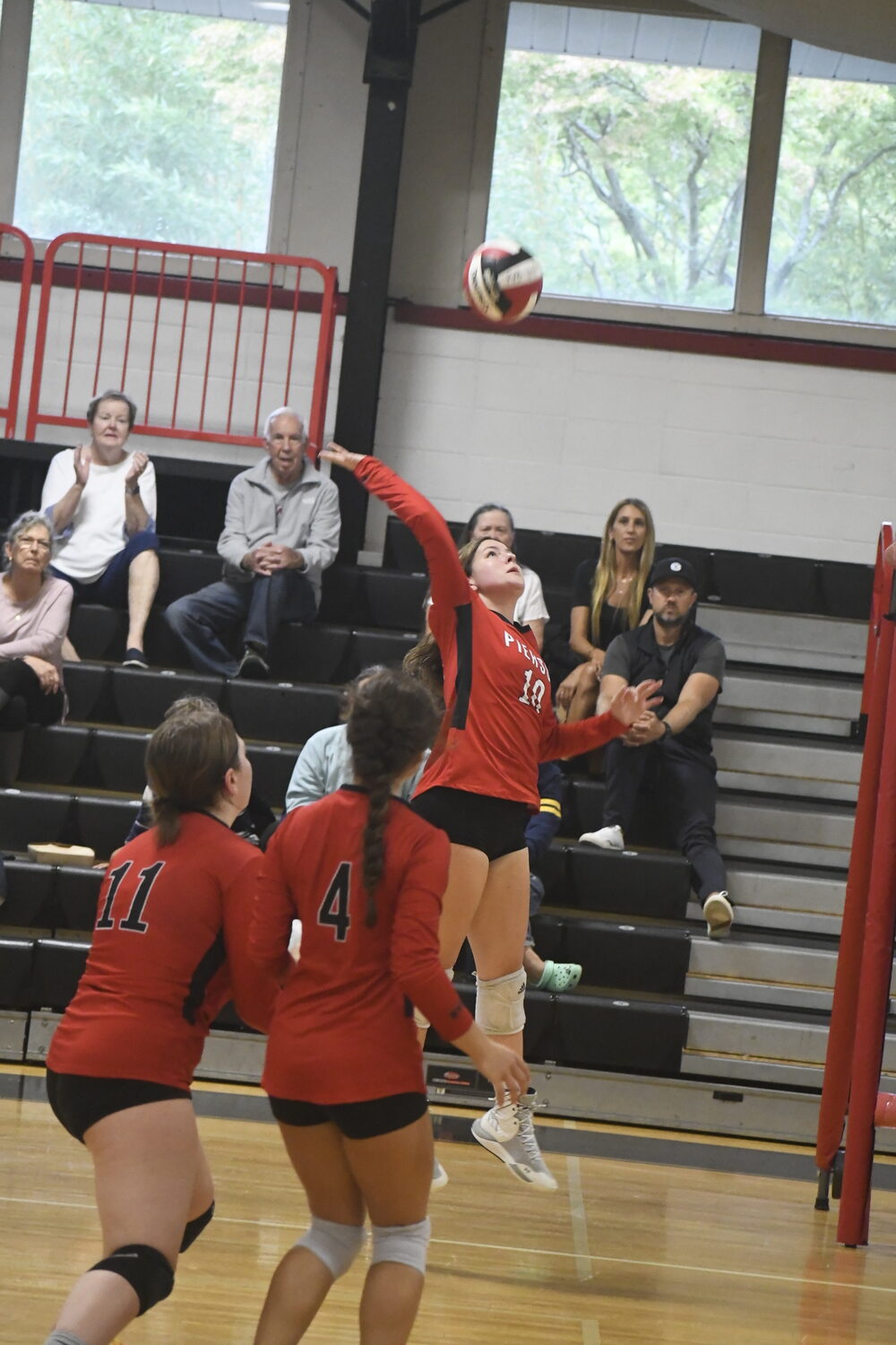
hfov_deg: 9.1
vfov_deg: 13.7
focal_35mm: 150
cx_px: 448
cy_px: 672
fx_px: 5600
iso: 8000
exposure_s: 1/320
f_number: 4.8
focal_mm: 100
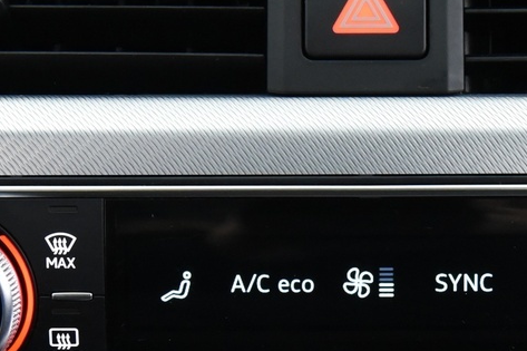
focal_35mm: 130
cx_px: 364
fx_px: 1902
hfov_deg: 15.7
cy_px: 277
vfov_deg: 10.5
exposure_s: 1/20
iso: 4000
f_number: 4
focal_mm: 38
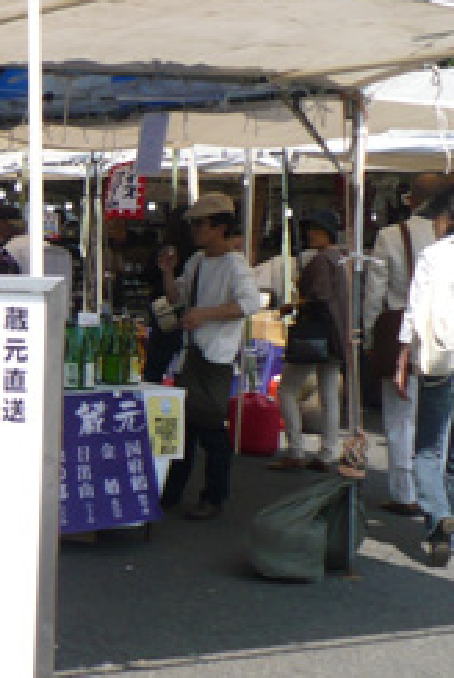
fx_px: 1547
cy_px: 459
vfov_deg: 24.6
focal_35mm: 82
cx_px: -253
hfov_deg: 15.3
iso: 100
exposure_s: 1/800
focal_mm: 6.1
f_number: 2.8
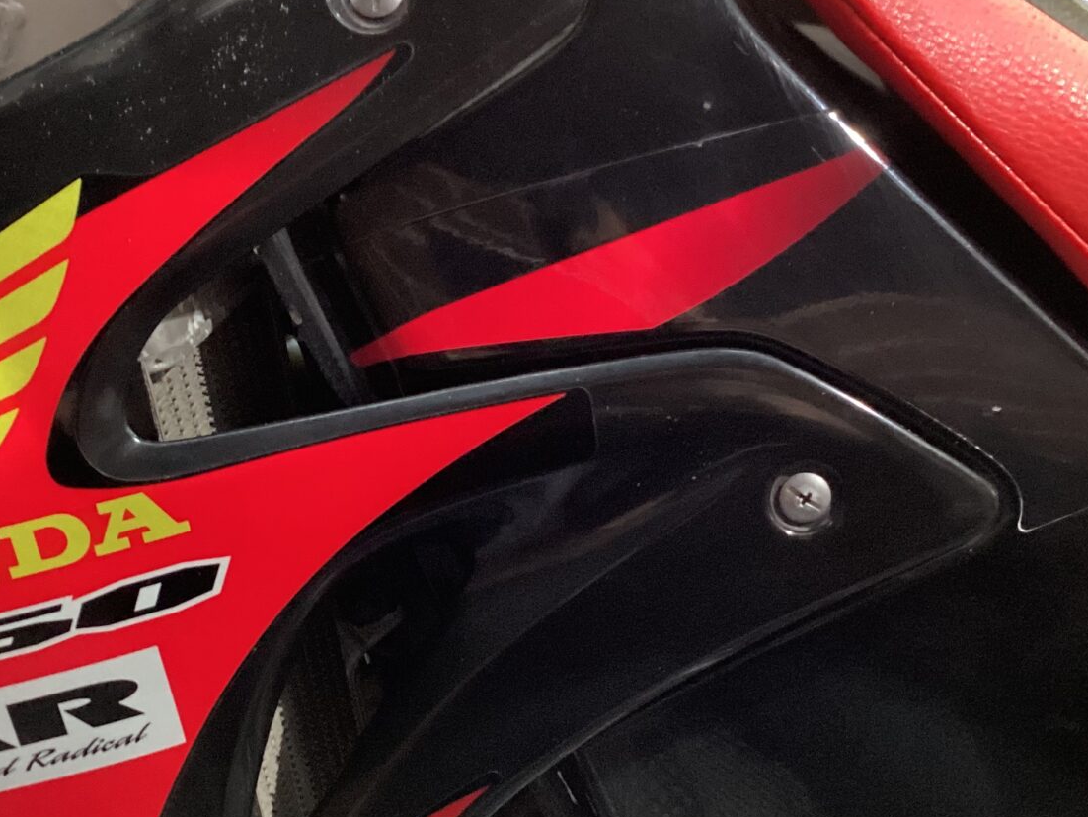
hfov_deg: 35.3
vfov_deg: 26.9
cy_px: 515
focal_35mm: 54
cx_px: 408
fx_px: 1698
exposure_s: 1/30
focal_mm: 3.3
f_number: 2.4
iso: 320
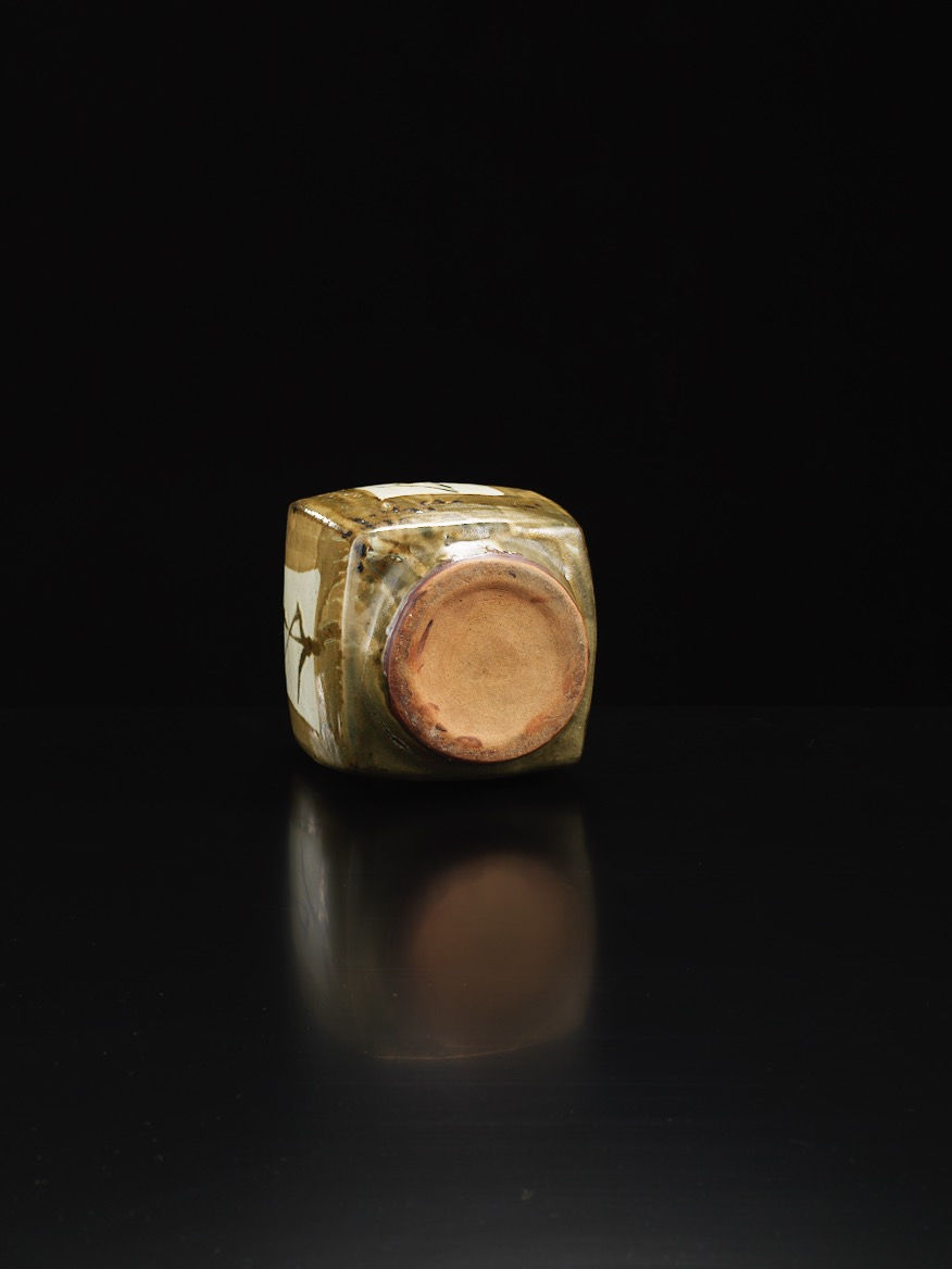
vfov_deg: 23.3
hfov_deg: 17.6
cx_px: 476
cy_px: 634
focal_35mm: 84
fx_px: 3080
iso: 50
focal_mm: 120
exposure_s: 1/250
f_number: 19
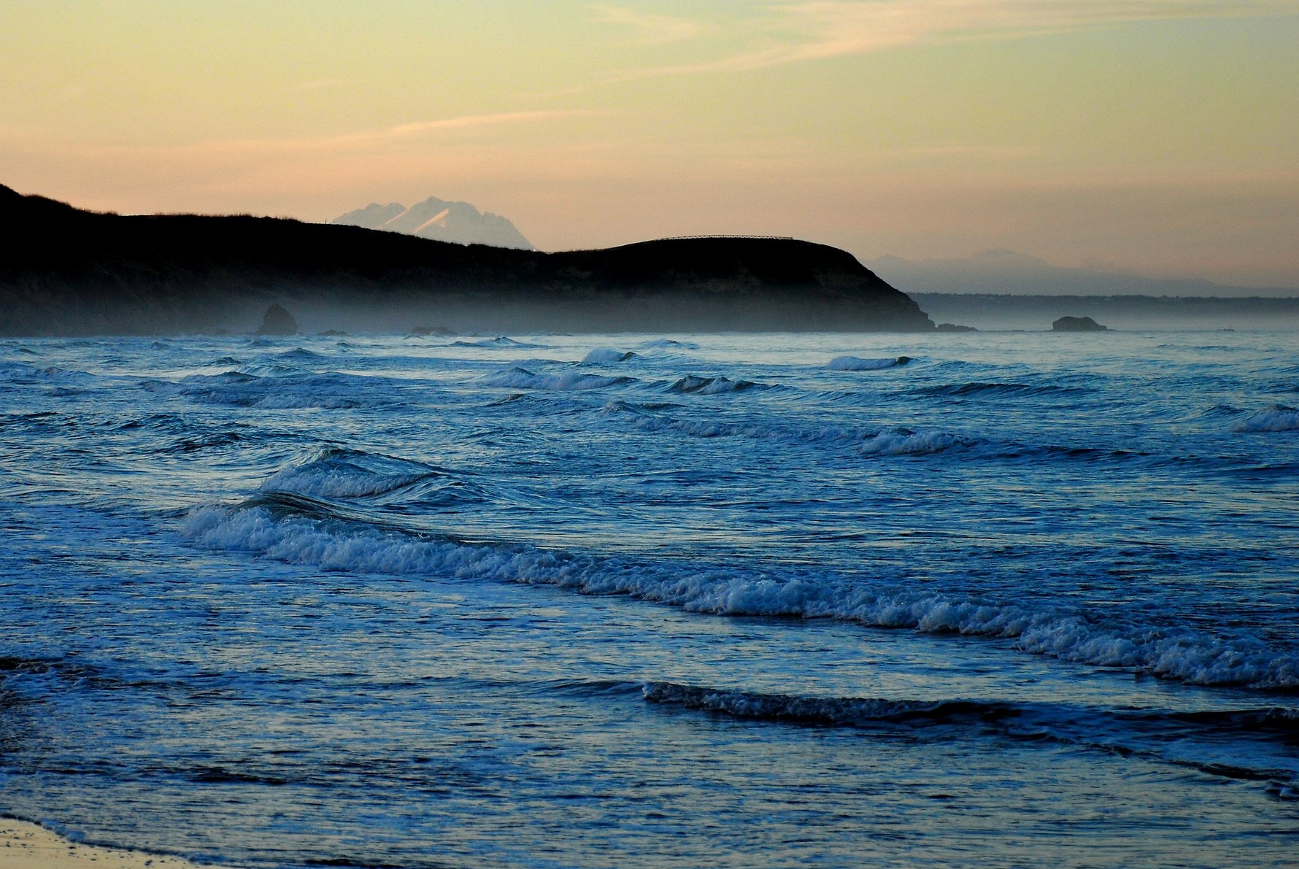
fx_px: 5479
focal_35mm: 152
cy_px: 365
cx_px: 467
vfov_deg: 9.1
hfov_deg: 13.5
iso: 100
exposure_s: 1/400
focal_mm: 75
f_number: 5.6
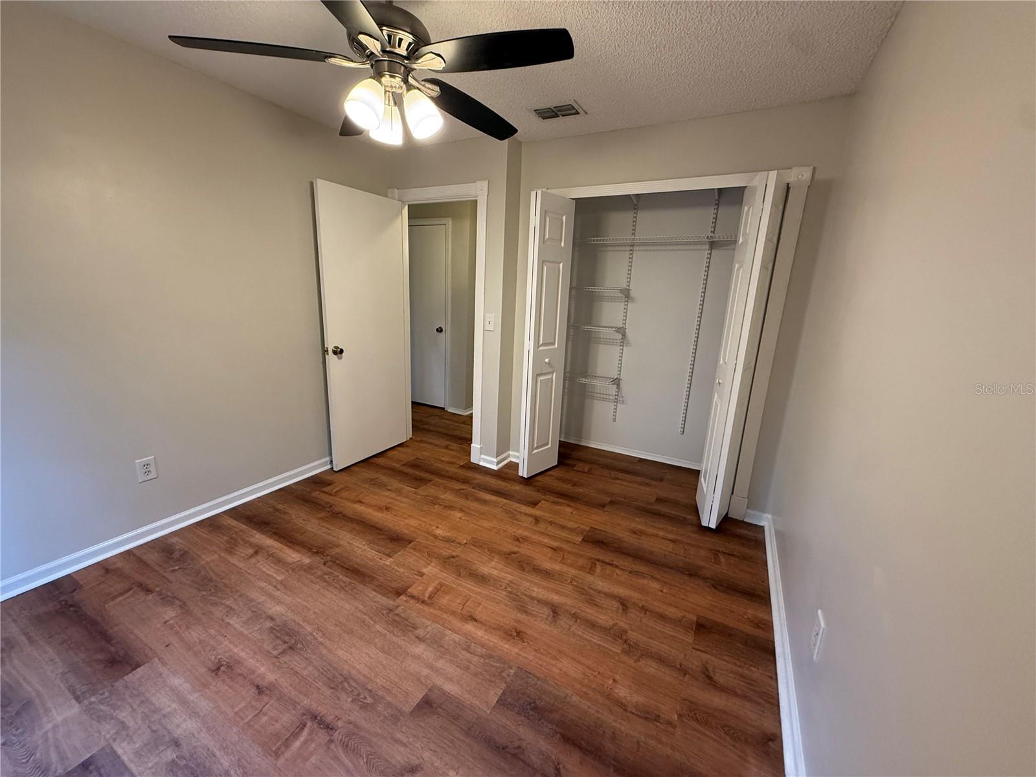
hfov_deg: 102.1
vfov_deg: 85.7
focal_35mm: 14
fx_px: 419
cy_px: 388
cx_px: 518
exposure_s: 1/60
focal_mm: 2.22
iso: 250
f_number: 2.2
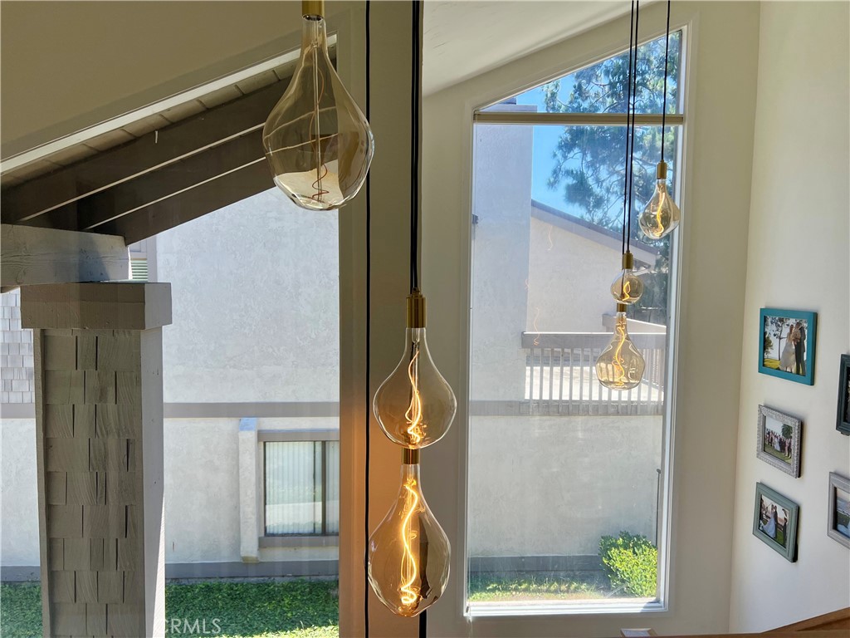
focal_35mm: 26
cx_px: 425
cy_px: 319
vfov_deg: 53.1
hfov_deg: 67.3
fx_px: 638
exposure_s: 1/584
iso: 50
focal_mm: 5.7
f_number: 1.5
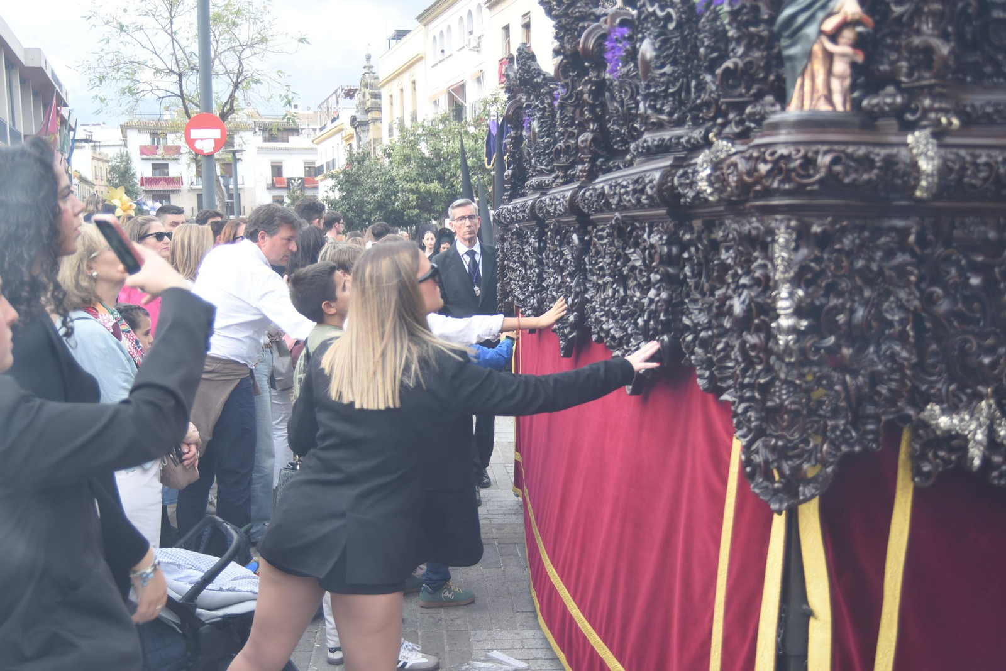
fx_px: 1062
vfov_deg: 35.1
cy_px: 336
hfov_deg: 50.7
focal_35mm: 38
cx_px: 503
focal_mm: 38
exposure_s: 1/320
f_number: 5.6
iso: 360
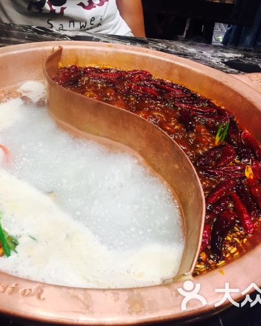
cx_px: 115
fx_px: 367
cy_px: 164
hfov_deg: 39.1
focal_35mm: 38
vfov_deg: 47.9
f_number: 2.2
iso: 40
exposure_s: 1/33
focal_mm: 4.15
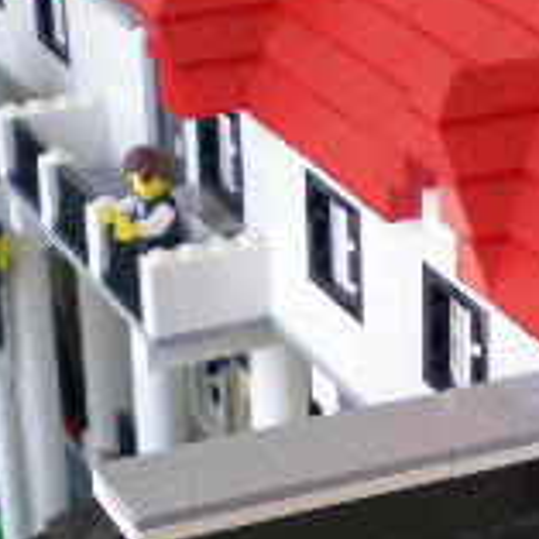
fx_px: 2413
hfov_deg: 12.7
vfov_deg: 12.4
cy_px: 690
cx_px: 450
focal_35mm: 137
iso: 50
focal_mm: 6.3
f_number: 3.1
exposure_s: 1/78.4
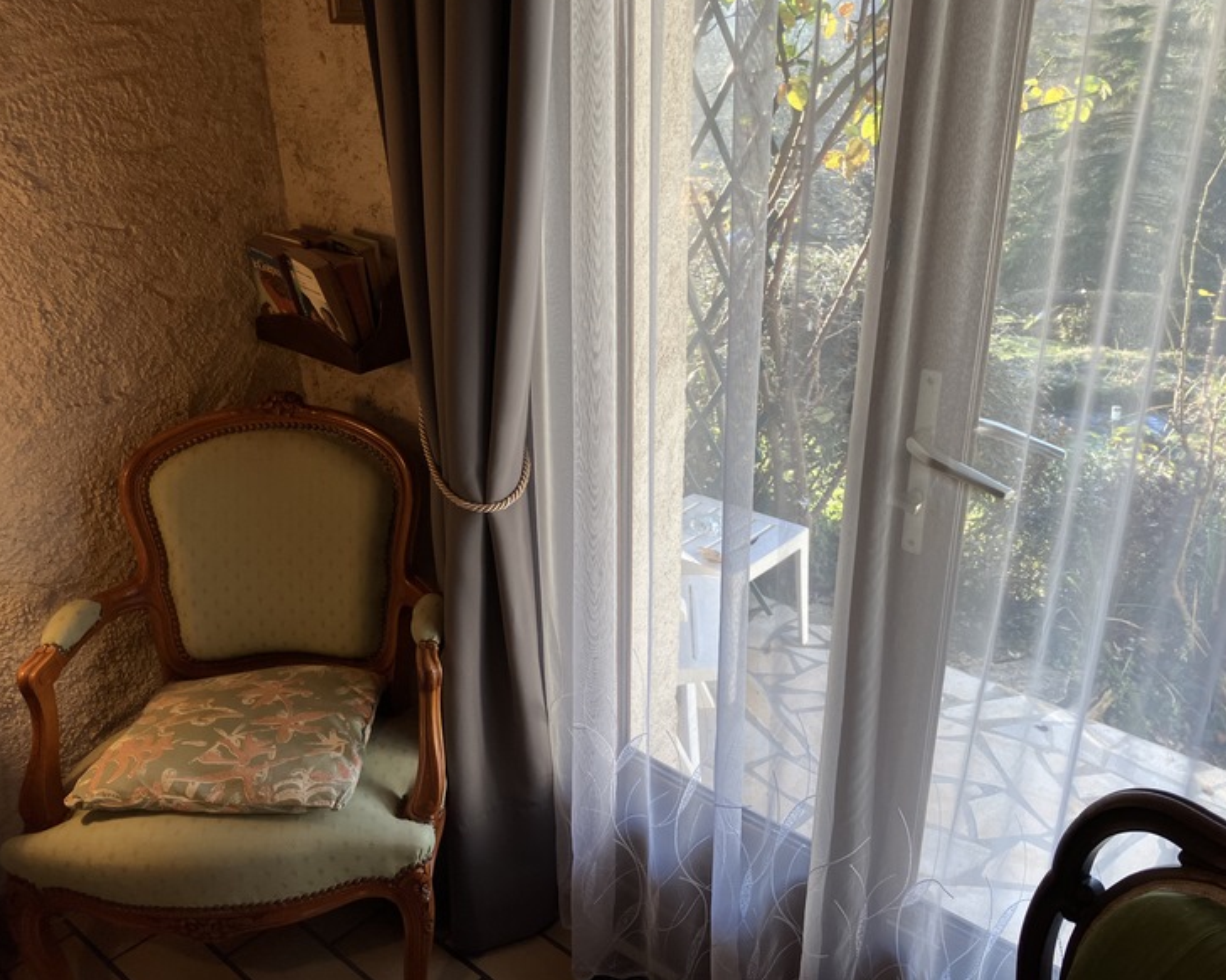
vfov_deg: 48.5
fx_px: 1088
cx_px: 661
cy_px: 481
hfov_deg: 58.7
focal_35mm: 30
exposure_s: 1/100
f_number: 1.8
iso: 50
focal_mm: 3.99
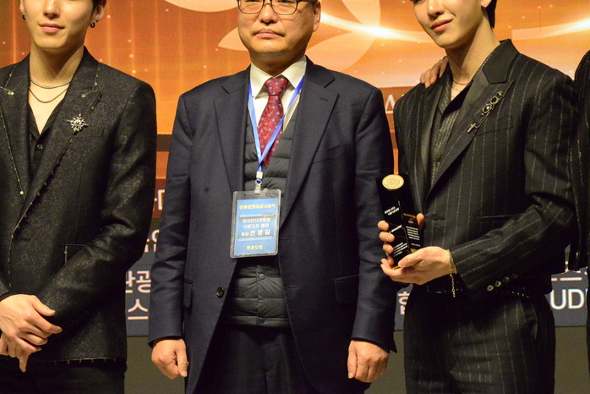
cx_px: 257
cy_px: 137
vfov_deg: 5.0
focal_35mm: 275
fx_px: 4509
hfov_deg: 7.5
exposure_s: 1/320
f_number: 14
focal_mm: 200
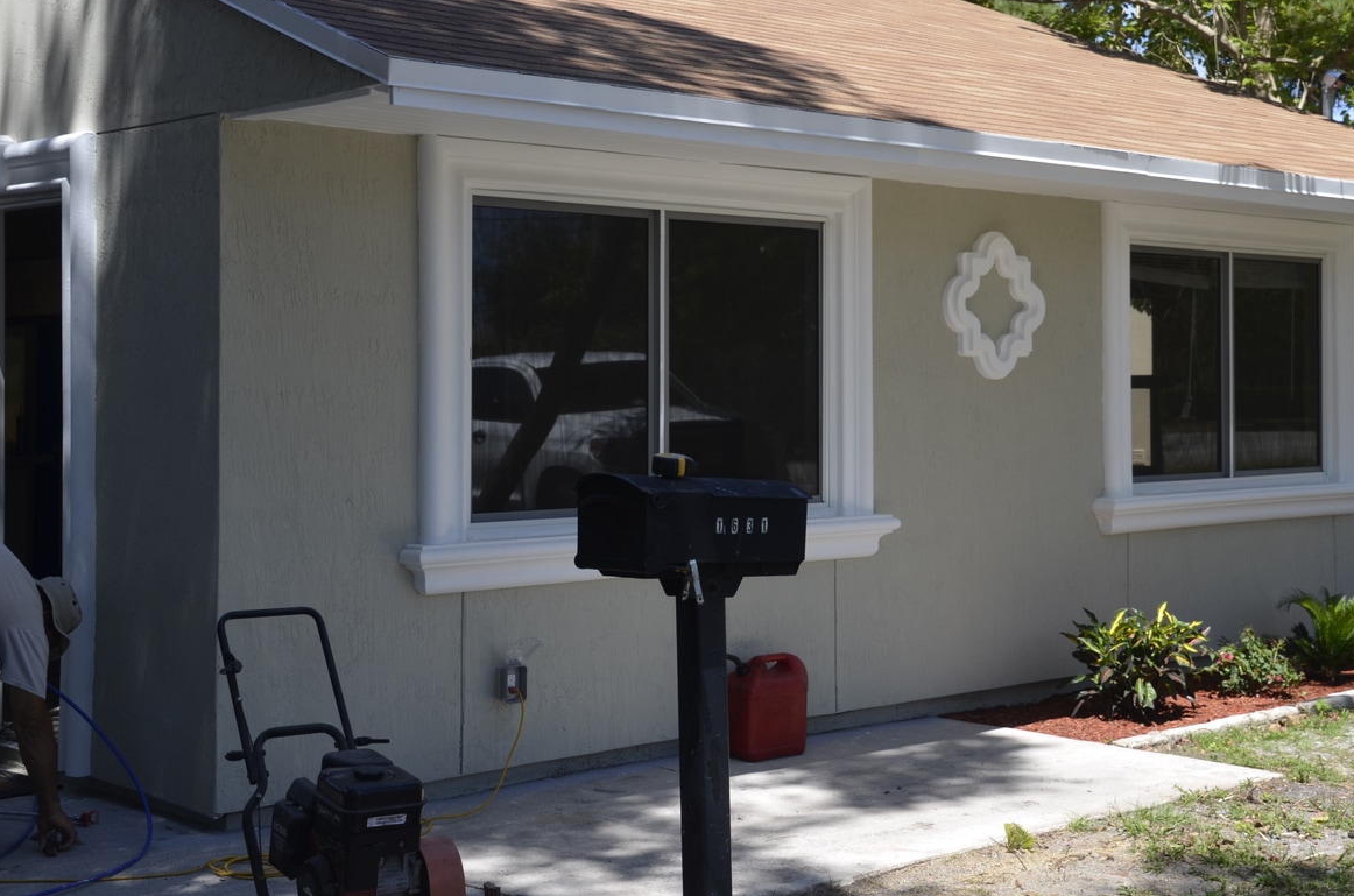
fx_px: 1976
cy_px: 353
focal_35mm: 53
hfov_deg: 37.7
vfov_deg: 25.5
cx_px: 801
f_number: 8
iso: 140
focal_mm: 27
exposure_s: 1/250
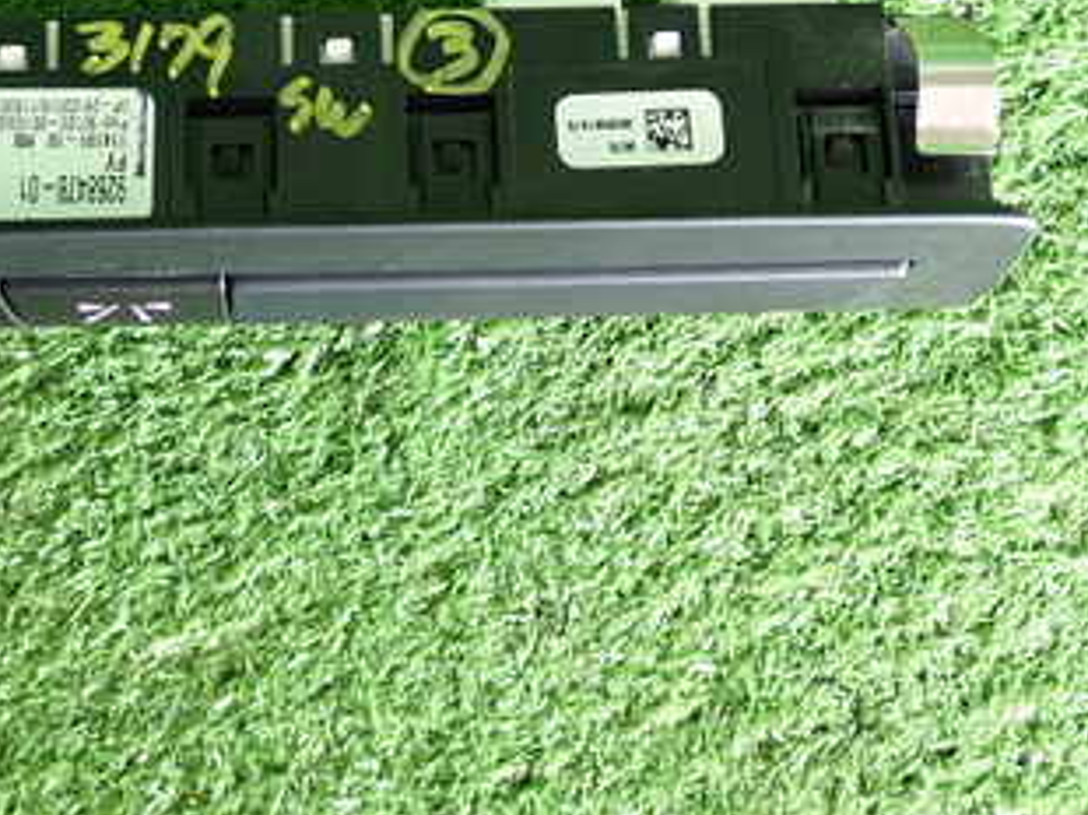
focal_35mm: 62
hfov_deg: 30.8
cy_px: 232
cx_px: 305
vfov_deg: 23.4
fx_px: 1947
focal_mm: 5.79
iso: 320
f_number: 2.4
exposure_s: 1/30
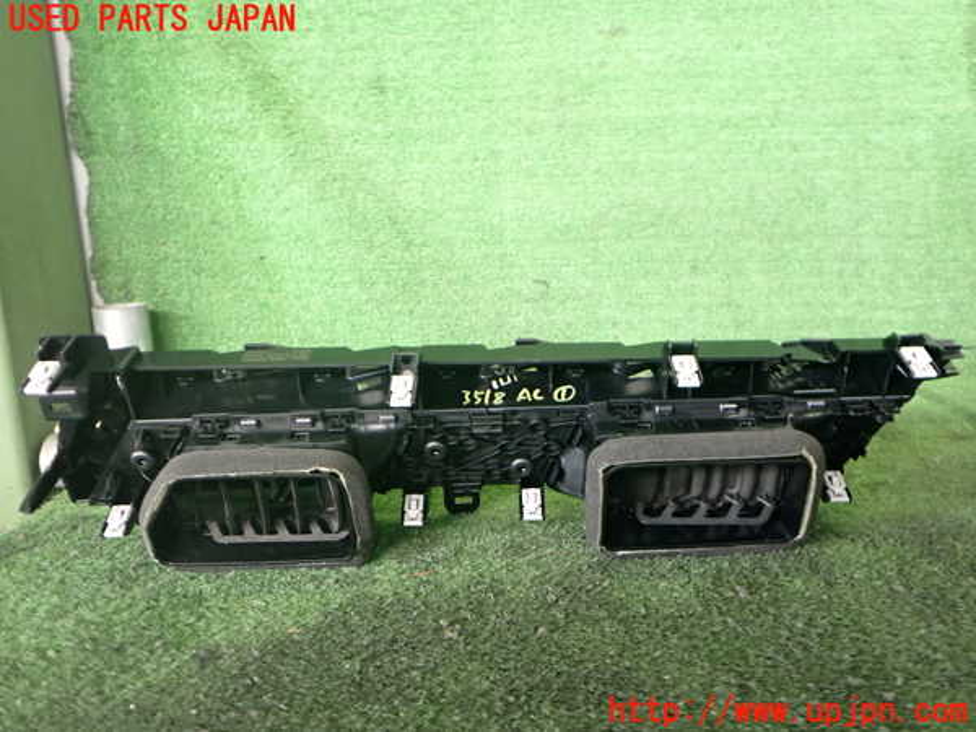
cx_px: 488
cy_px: 366
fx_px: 846
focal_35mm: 30
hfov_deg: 60.0
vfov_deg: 46.8
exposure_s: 1/30
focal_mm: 5.4
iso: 320
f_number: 2.3
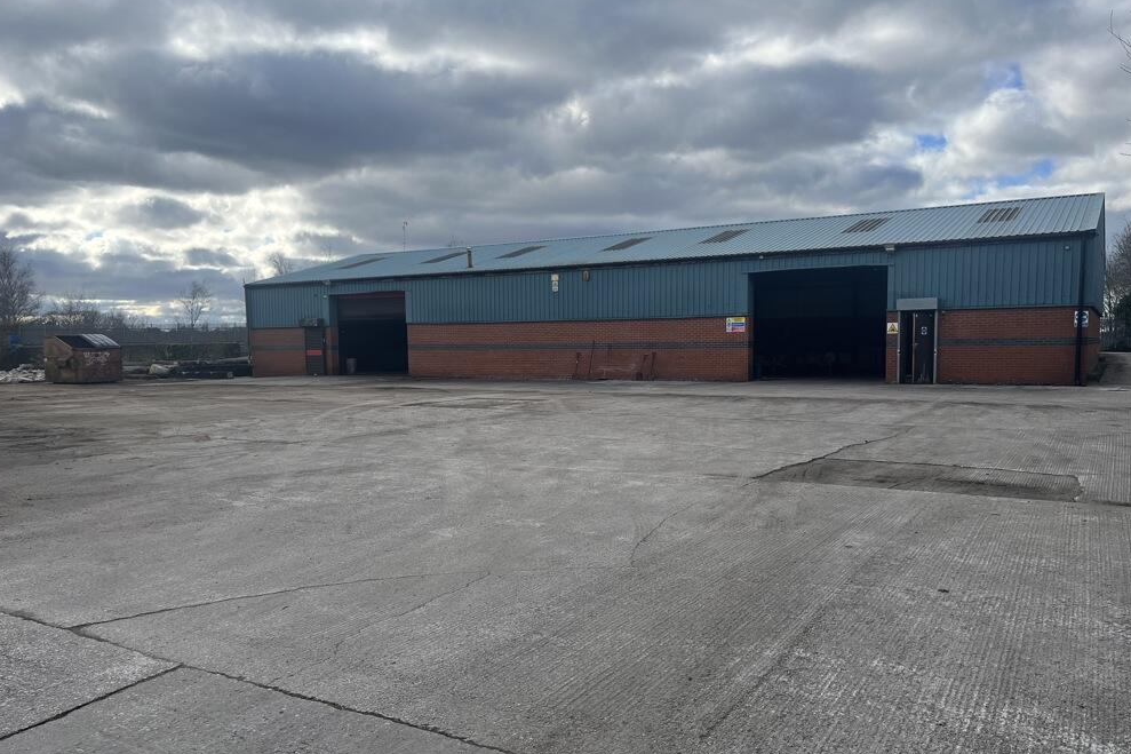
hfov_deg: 65.5
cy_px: 428
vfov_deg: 46.3
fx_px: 879
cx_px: 576
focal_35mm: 28
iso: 50
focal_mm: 5.1
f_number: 1.6
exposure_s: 1/2062
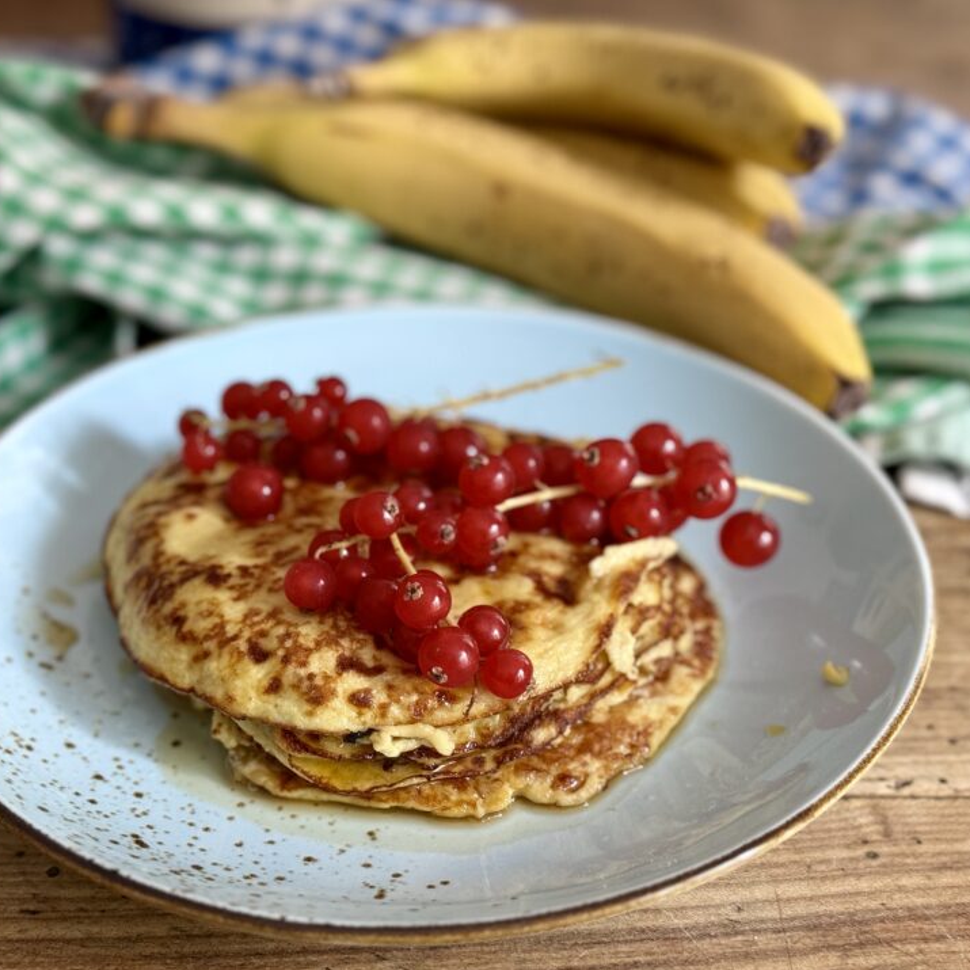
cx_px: 393
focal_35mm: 57
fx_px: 1807
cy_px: 487
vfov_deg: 30.0
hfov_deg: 30.0
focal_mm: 6.76
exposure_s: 1/40
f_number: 1.78
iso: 320
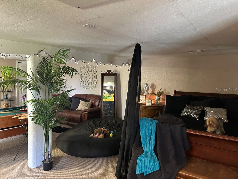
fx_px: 179
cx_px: 119
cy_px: 90
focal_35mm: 26
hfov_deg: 67.3
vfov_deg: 53.1
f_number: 1.5
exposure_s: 1/40
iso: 400
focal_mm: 5.7
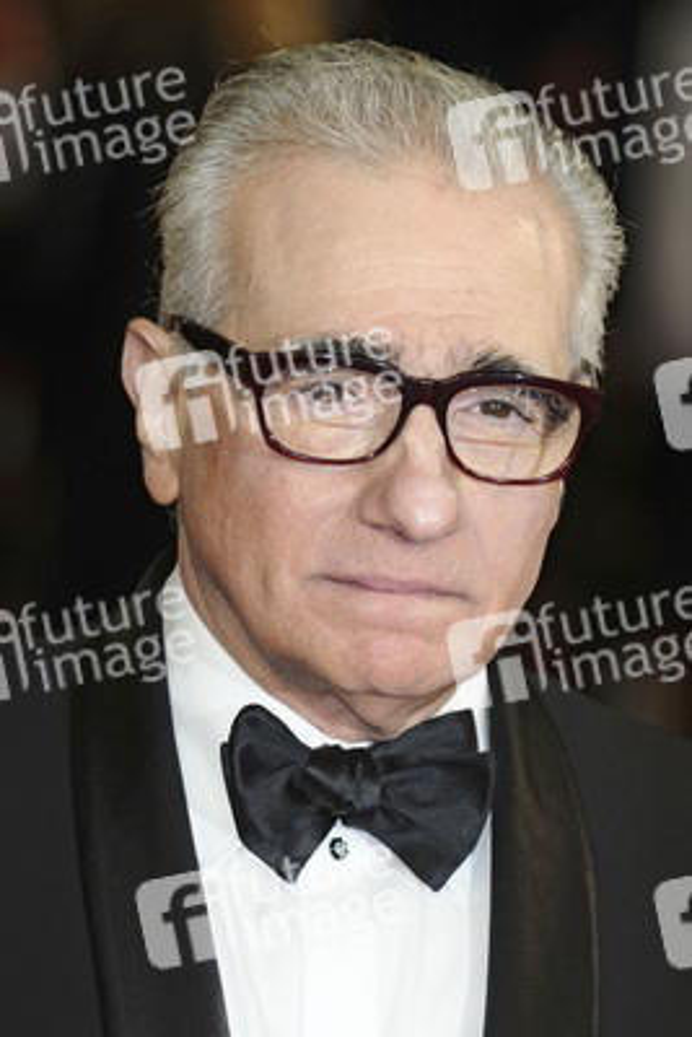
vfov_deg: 8.3
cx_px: 346
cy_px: 518
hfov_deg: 5.6
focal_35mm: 248
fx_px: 7130
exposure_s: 1/250
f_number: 4.5
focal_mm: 165
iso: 320
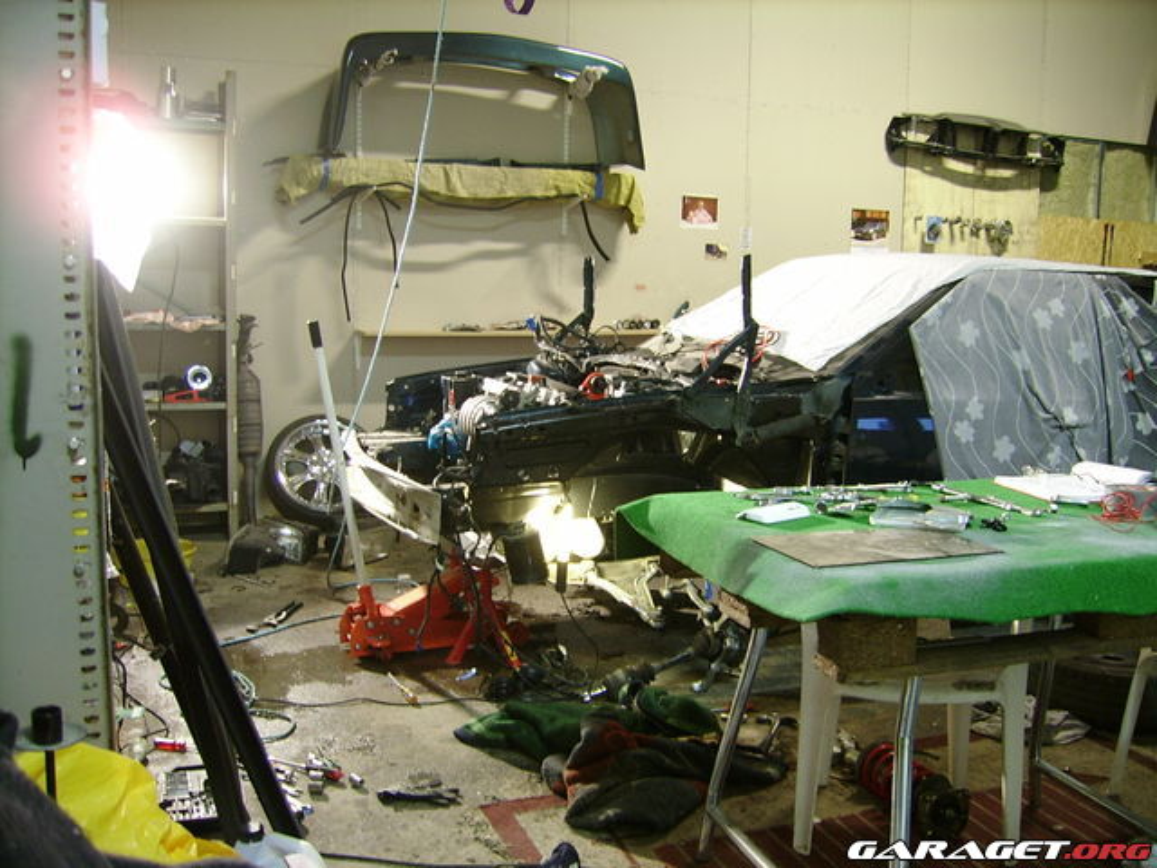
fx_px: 1170
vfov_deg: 40.7
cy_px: 434
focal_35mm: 35
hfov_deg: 52.6
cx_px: 578
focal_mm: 5.95
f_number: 2.8
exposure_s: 1/2
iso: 100
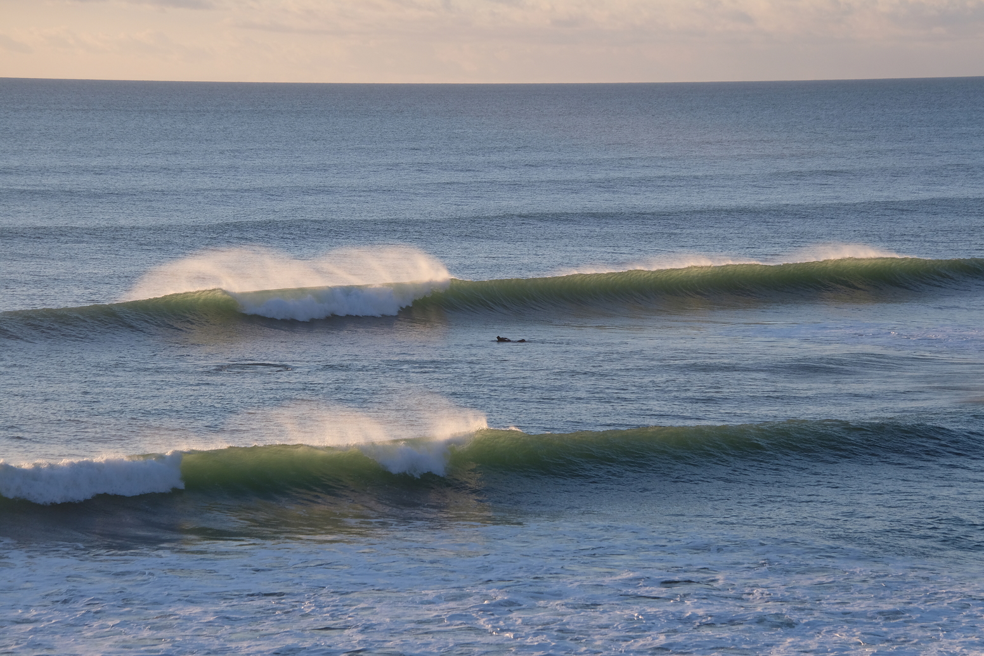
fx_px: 4100
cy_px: 328
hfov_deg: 13.7
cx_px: 492
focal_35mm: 150
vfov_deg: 9.2
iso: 500
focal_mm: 100
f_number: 6.3
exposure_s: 1/1000
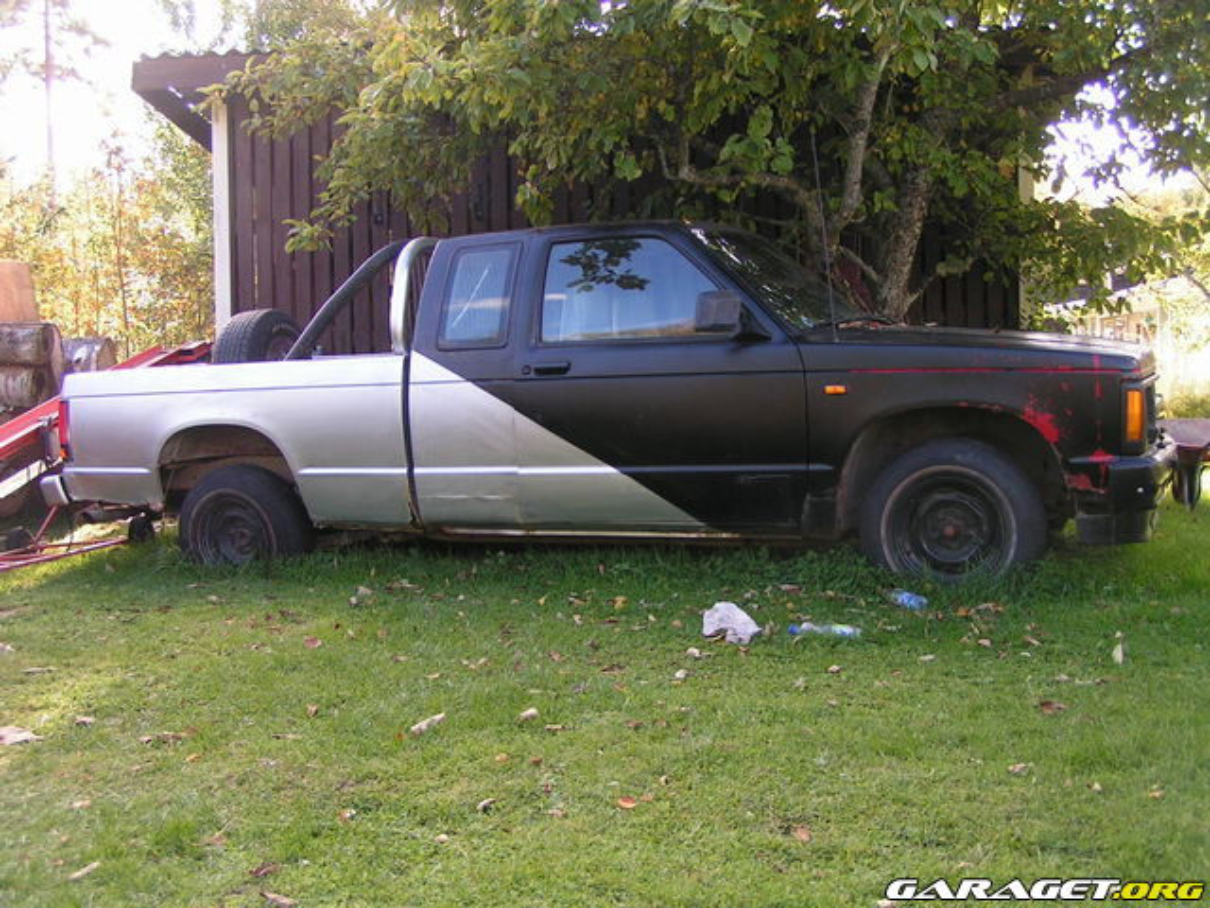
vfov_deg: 37.7
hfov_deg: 49.0
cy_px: 454
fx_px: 1328
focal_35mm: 38
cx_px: 605
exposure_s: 1/60
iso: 50
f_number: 4
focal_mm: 5.8
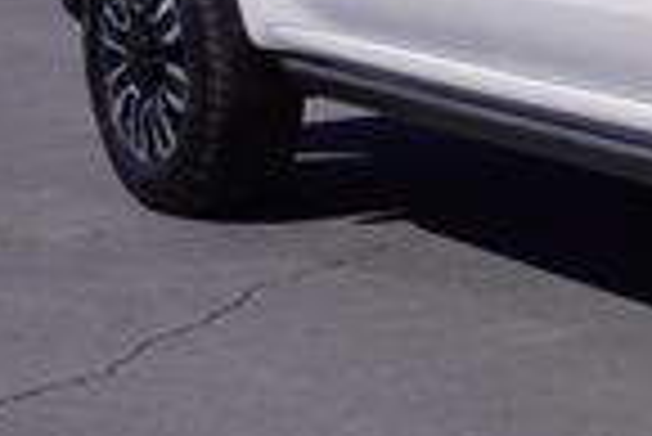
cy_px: 27
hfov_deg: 11.2
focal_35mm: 165
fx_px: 2995
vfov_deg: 8.3
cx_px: 1344
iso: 100
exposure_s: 1/200
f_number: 11
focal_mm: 25
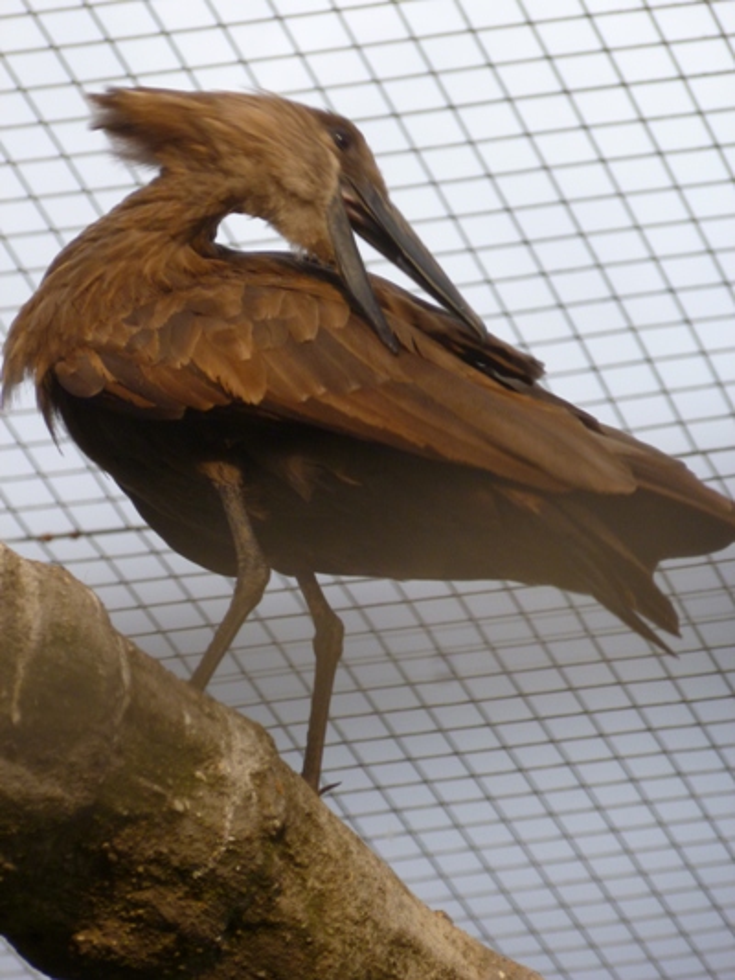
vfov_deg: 8.8
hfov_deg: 6.6
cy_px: 490
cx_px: 368
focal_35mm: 224
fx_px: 6339
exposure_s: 1/125
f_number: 5.9
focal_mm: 40
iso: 200
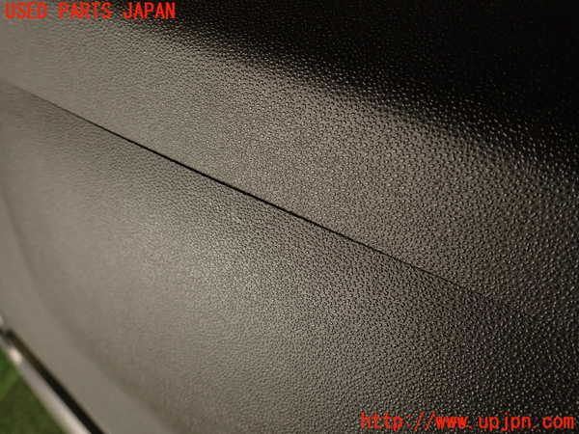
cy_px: 217
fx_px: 418
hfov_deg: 69.4
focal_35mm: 25
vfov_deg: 54.9
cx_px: 290
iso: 100
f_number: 2.8
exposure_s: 1/80
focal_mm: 4.5
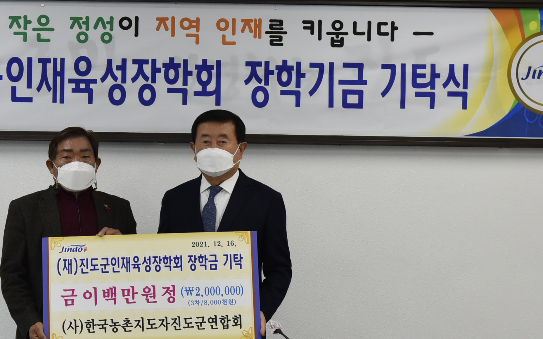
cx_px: 176
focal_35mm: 105
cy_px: 186
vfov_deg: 12.5
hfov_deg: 19.8
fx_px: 1554
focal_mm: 52
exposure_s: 1/125
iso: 800
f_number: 5.6
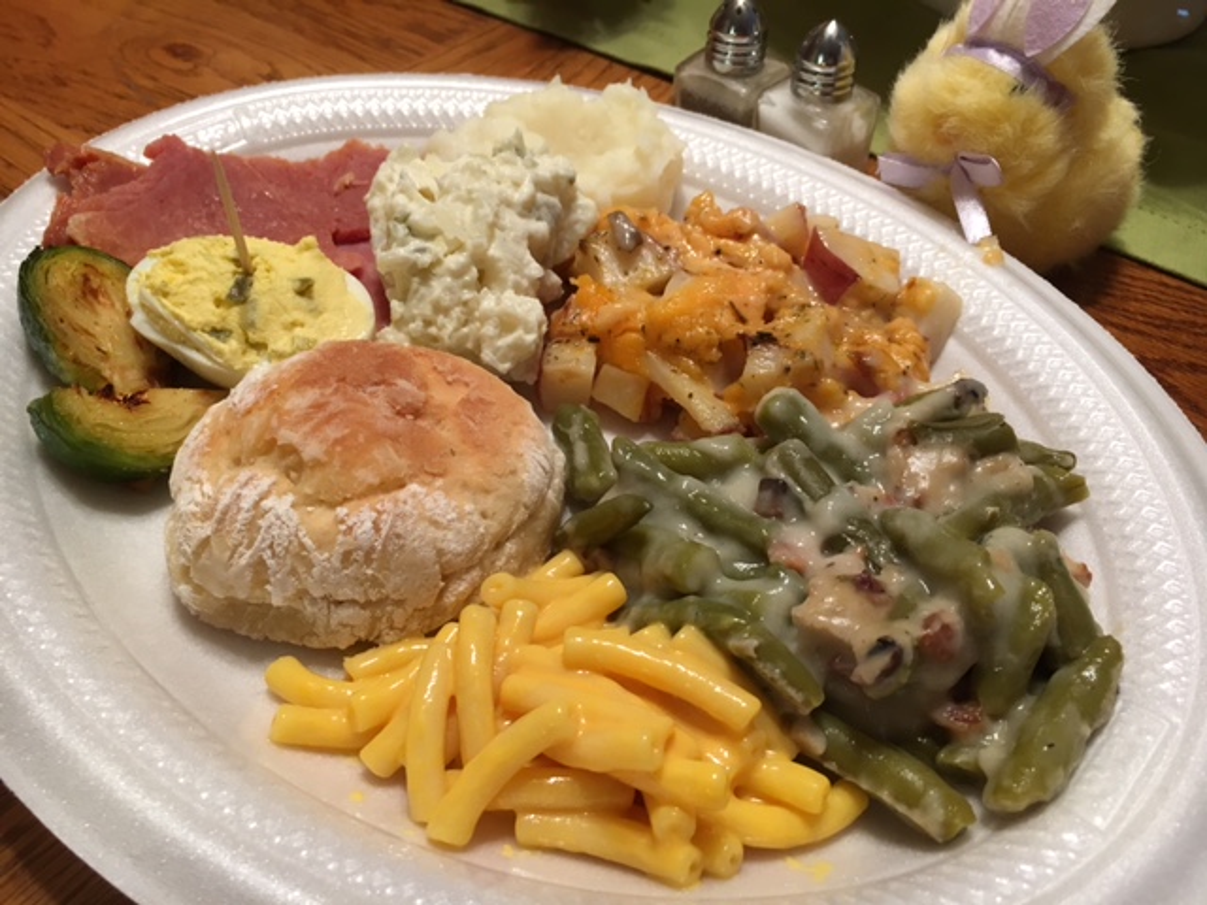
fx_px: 1011
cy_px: 452
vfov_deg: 48.2
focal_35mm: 29
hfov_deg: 61.7
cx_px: 604
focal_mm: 4.15
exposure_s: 1/30
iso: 80
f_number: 2.2
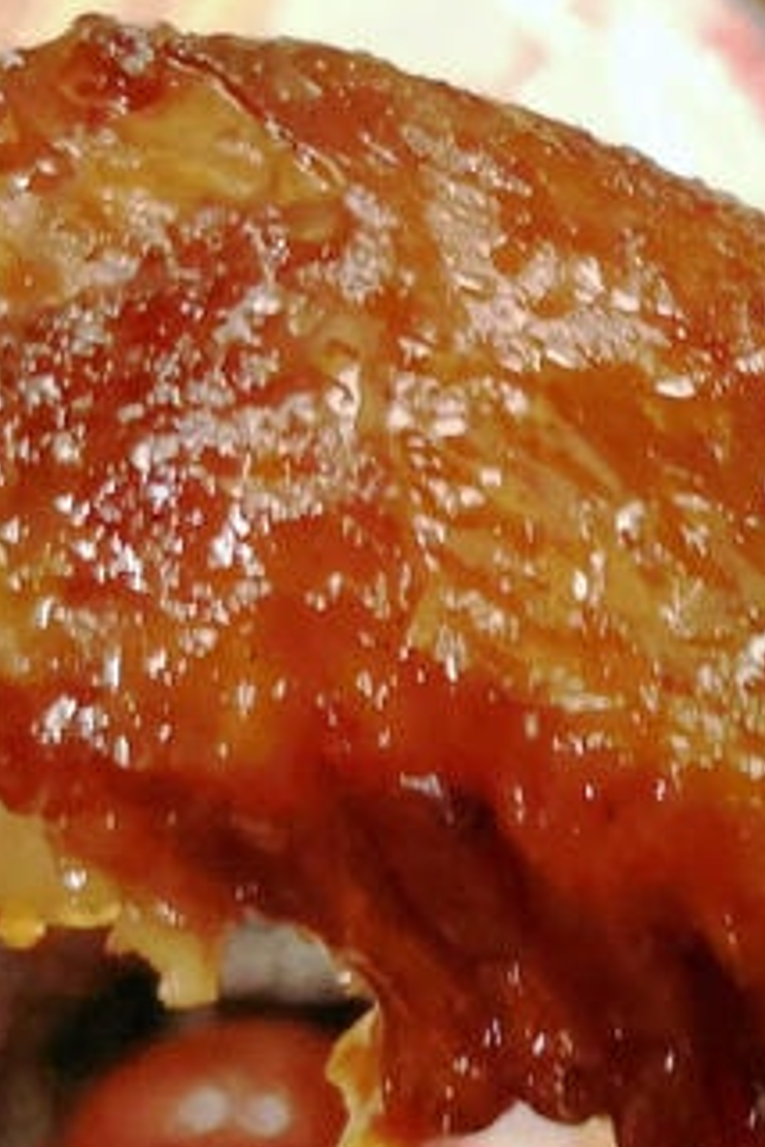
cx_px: 1323
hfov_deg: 12.1
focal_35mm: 105
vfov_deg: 19.2
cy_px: 950
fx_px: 3347
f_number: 1.6
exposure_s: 1/24
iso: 320
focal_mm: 3.95
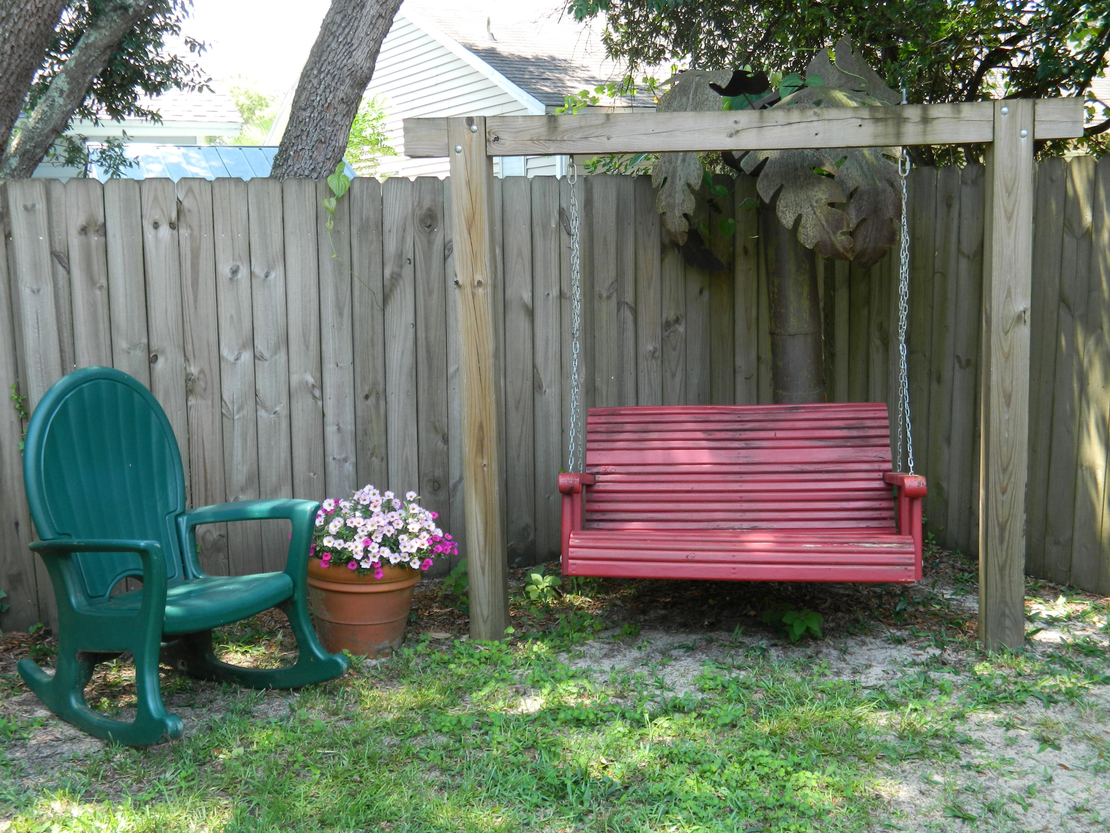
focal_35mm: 41
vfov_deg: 35.1
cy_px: 416
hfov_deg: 45.8
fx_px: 1315
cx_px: 555
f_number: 3.5
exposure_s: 1/50
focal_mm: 7.3
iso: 80
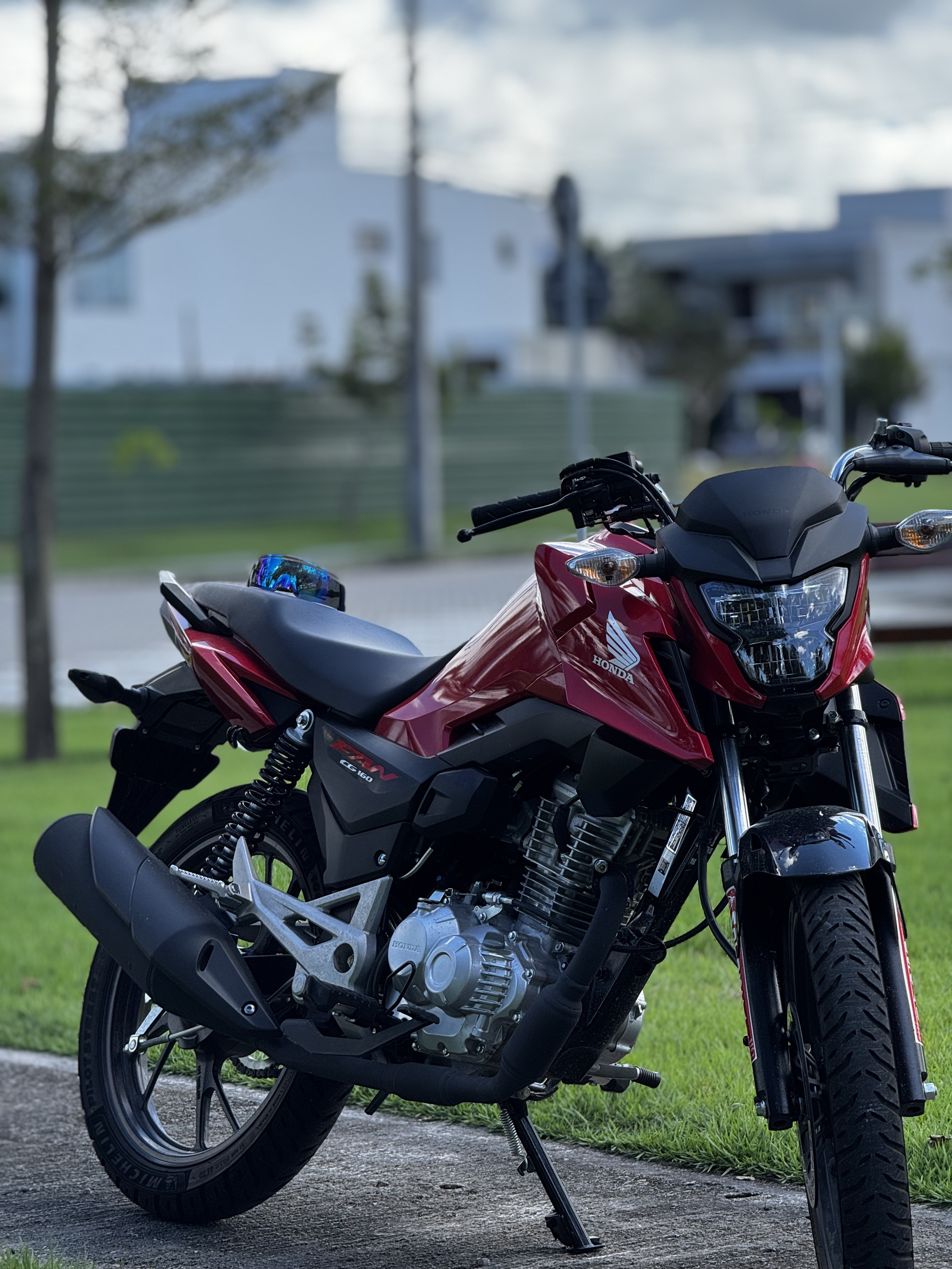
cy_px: 634
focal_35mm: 120
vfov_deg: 16.4
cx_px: 476
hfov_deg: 12.3
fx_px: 4400
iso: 50
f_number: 2.8
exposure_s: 1/414
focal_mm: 15.66
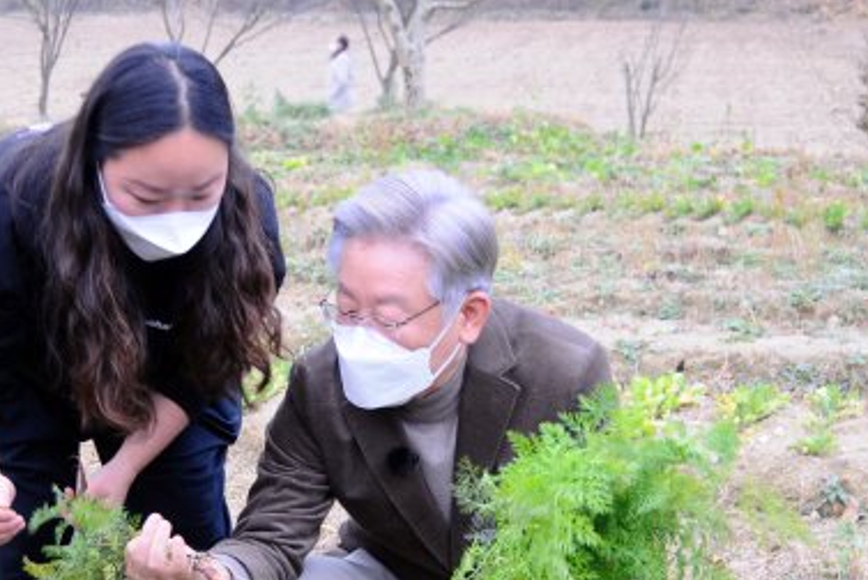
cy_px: 434
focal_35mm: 68
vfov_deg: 19.9
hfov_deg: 29.5
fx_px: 1641
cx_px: 304
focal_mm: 30
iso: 400
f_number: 4.2
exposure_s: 1/40
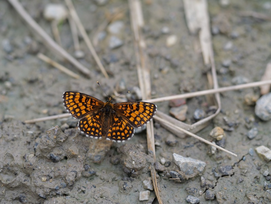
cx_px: 136
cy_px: 102
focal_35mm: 120
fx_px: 939
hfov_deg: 16.4
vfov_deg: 12.3
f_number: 3.2
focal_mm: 60
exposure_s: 1/320
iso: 100
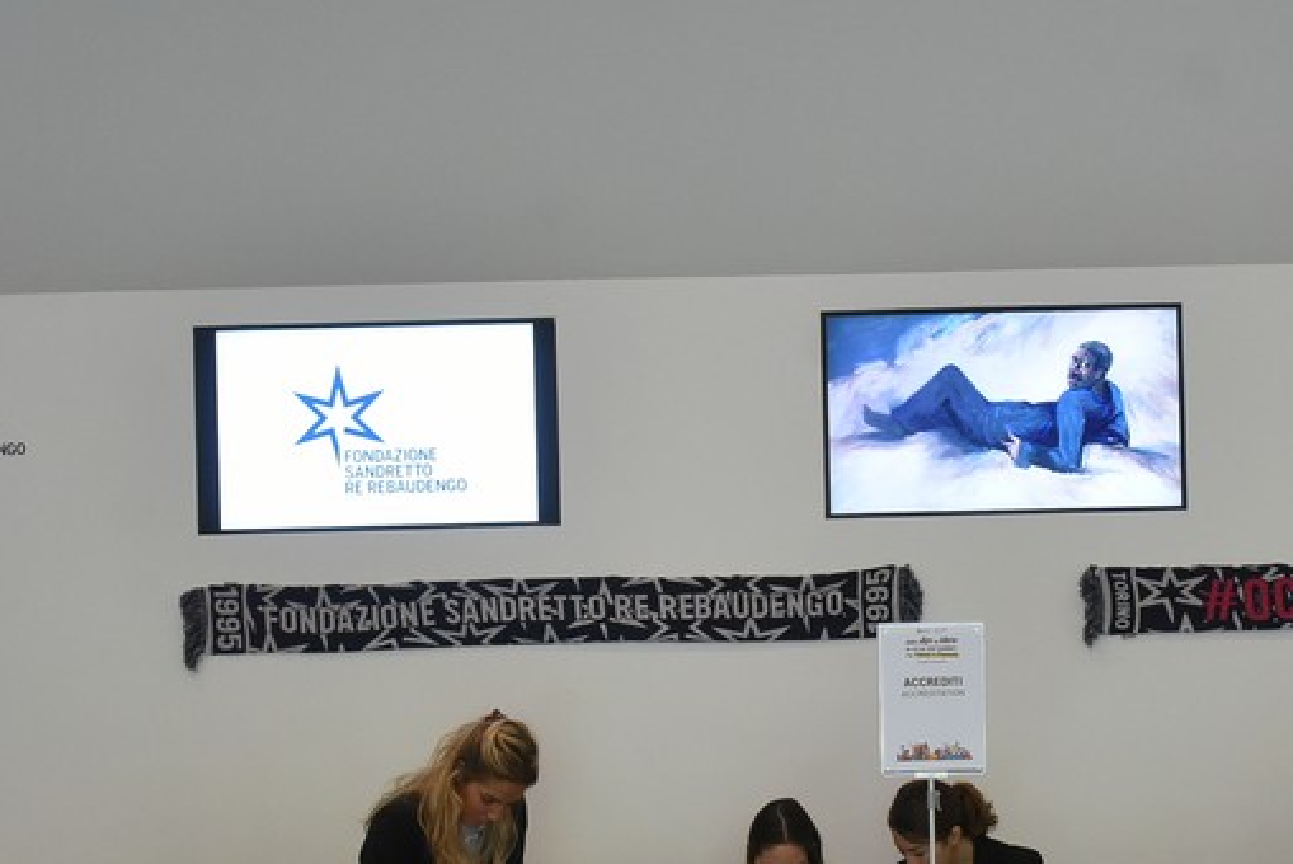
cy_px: 762
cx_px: 898
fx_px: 1905
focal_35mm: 53
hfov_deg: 37.0
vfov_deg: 24.9
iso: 3200
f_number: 4
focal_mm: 24
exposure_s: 1/200
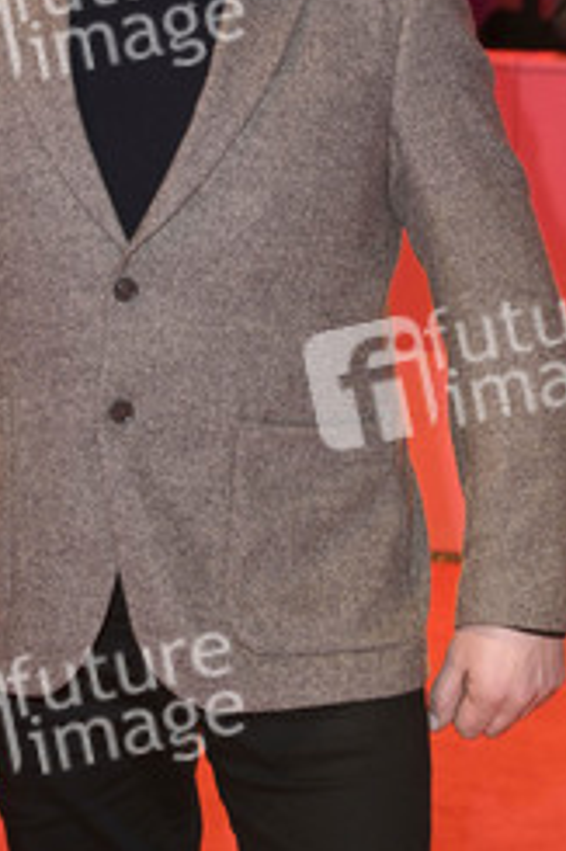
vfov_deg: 18.3
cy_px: 195
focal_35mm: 111
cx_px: 167
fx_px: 2621
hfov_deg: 12.3
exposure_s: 1/250
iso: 1250
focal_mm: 68
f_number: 5.6
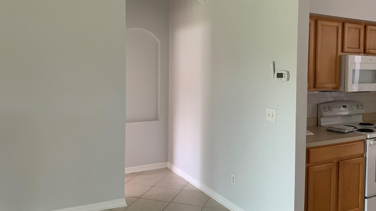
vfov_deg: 36.6
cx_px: 189
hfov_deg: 61.0
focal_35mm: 32
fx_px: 319
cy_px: 87
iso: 100
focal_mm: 3
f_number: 1.8
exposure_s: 1/60
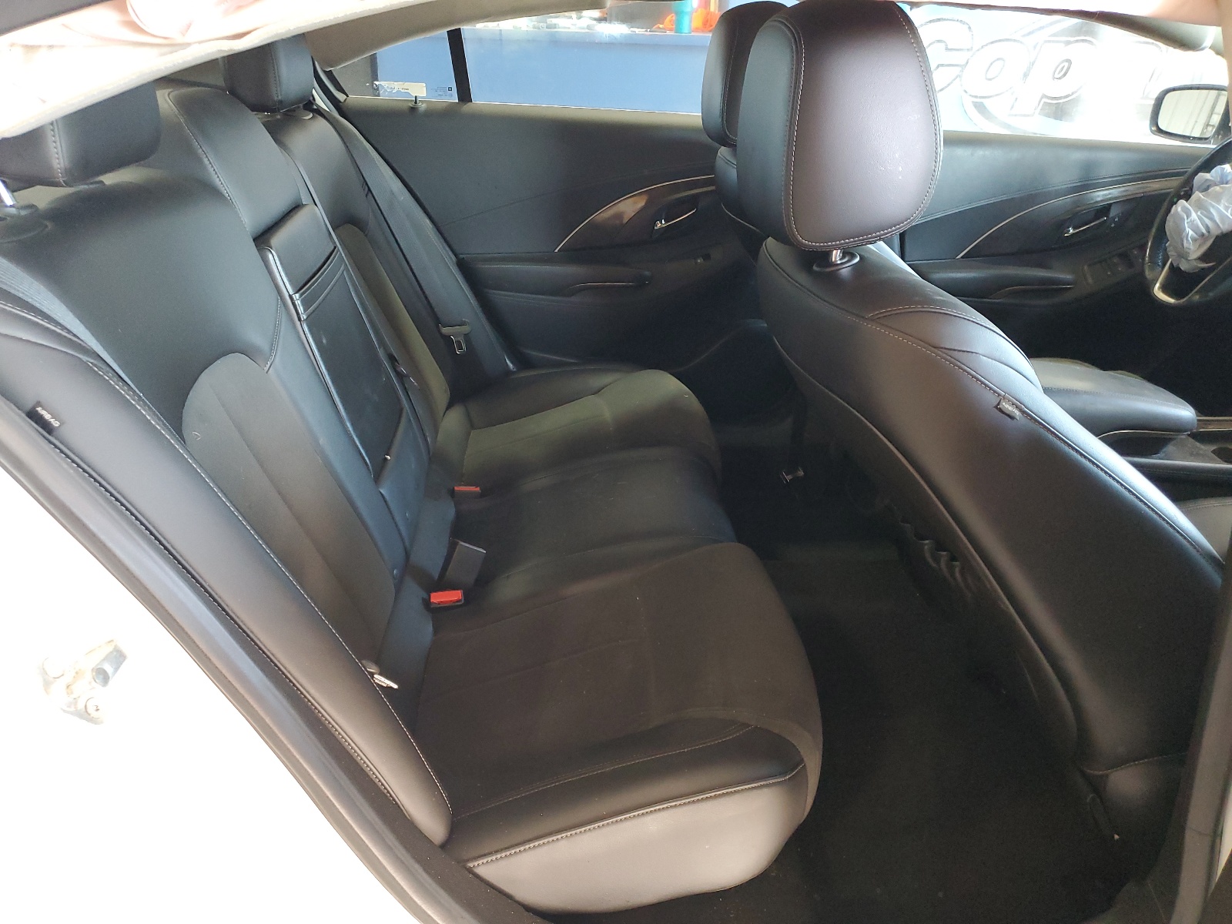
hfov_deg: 67.3
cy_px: 462
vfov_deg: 53.1
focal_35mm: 26
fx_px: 925
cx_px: 616
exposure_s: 1/60.2
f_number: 1.5
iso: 263
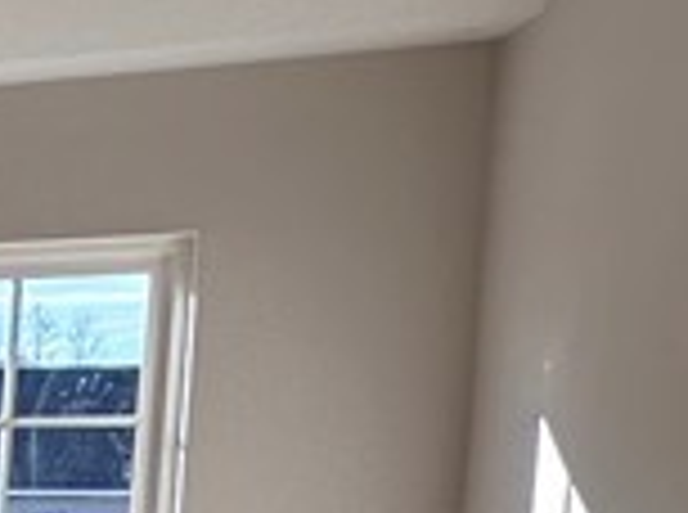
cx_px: -1327
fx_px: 1864
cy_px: 662
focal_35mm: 94
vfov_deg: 15.0
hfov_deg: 11.8
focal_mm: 2.22
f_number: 2.2
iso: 40
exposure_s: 1/262
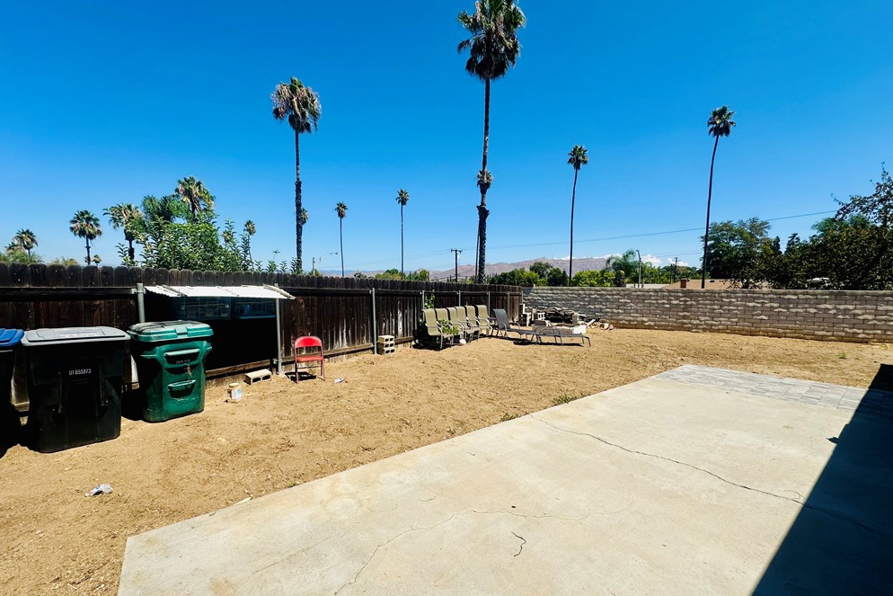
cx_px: 451
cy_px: 316
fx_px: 372
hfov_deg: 100.4
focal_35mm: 15
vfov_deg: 77.3
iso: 50
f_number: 2.2
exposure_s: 1/2506
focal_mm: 2.22
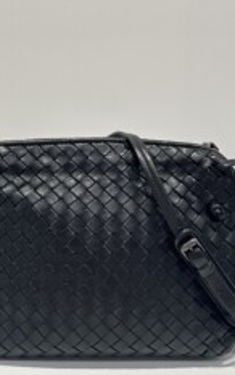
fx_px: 491
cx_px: 106
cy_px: 114
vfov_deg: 41.1
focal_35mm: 48
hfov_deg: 26.9
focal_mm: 6.86
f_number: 1.78
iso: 200
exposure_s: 1/100
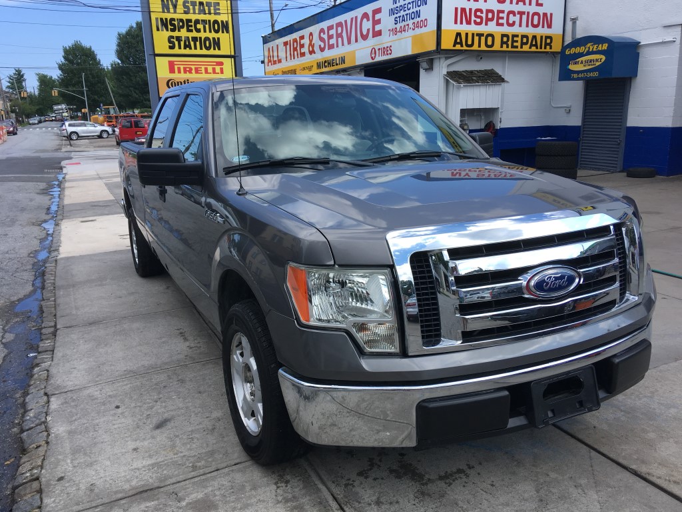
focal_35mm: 29
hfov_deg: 61.7
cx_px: 341
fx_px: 571
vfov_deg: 48.2
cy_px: 256
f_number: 2.2
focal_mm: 4.15
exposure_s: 1/718
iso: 25
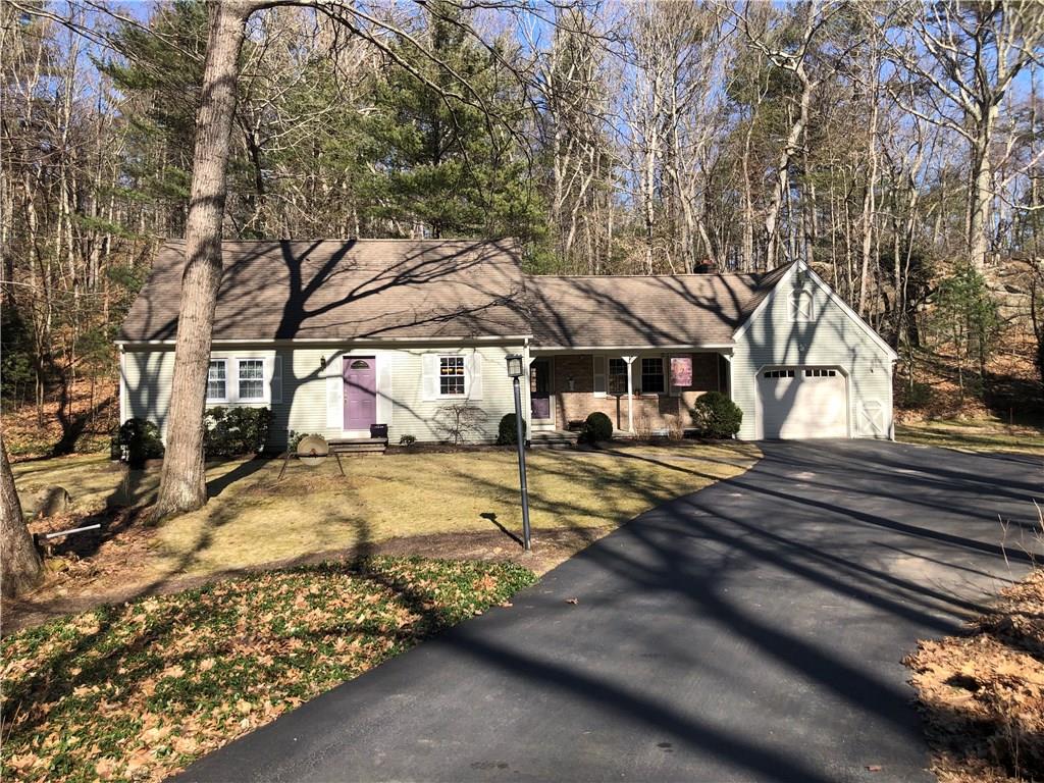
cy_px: 392
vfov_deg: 49.7
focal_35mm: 28
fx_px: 844
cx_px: 522
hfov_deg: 63.4
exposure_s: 1/1021
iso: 20
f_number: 1.8
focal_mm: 3.99
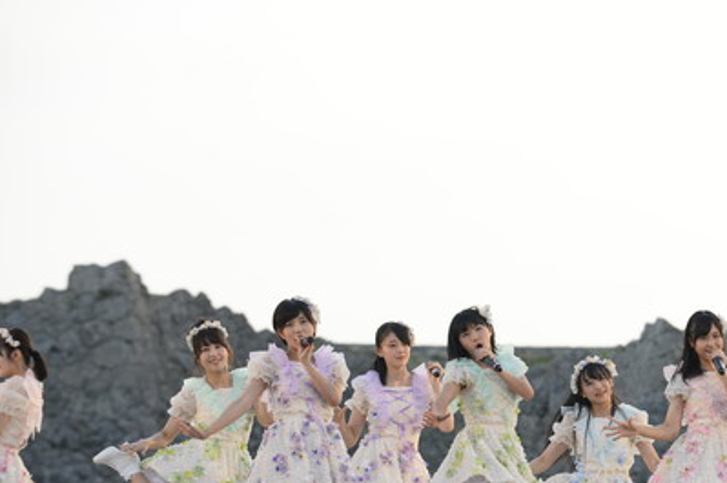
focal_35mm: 275
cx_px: 472
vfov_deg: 5.0
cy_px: 309
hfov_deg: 7.5
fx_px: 5547
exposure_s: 1/1000
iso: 800
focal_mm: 180
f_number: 5.6
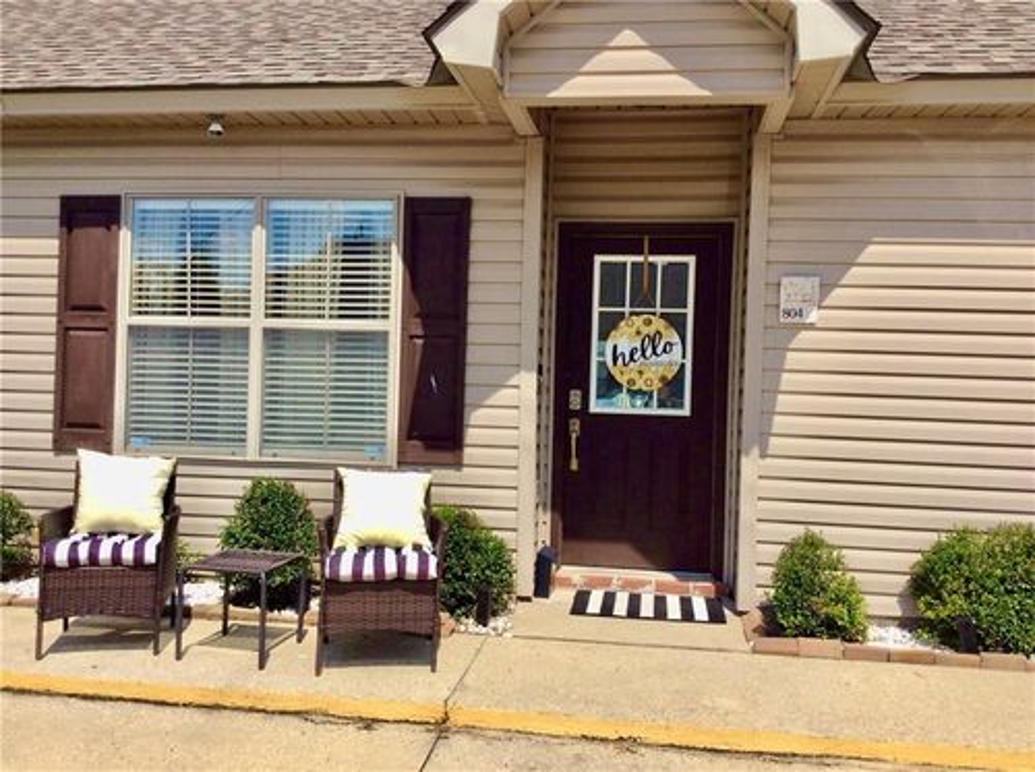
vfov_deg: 44.0
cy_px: 386
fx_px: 955
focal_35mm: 32
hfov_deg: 56.9
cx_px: 518
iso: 32
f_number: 2.4
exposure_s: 1/1684
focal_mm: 3.3
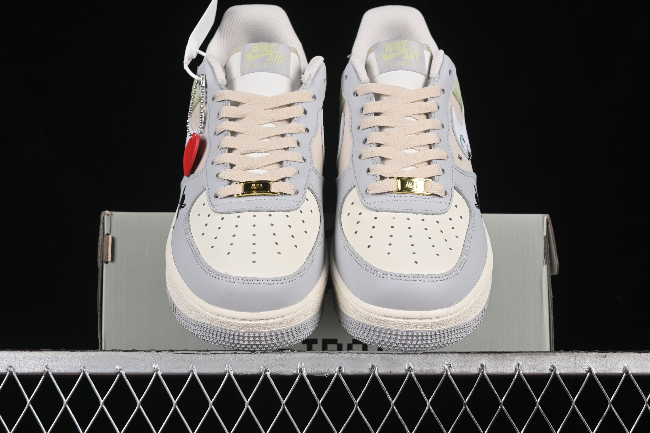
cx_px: 325
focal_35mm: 75
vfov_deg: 18.2
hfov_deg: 27.0
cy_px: 216
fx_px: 1354
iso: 160
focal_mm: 50
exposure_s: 1/80
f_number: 8
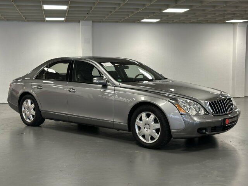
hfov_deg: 39.7
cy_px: 93
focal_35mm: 48
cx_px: 124
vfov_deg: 30.3
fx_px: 344
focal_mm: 6.86
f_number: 1.78
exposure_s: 1/50
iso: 80
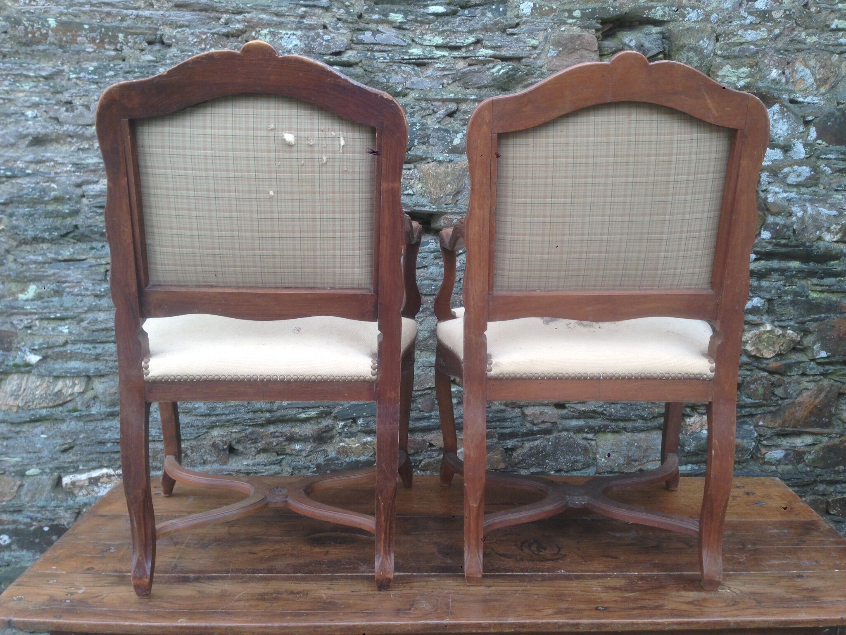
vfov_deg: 42.9
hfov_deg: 55.4
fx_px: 807
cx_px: 423
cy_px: 318
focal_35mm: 33
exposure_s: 1/169
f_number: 2.4
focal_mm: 4.12
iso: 50
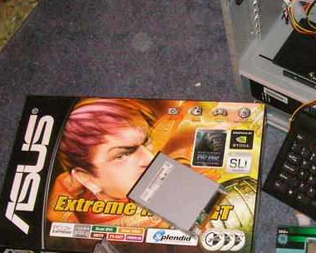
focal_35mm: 78
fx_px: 729
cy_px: 150
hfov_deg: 23.7
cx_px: 289
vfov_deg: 19.6
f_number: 3.5
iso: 400
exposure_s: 1/40
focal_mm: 6.3
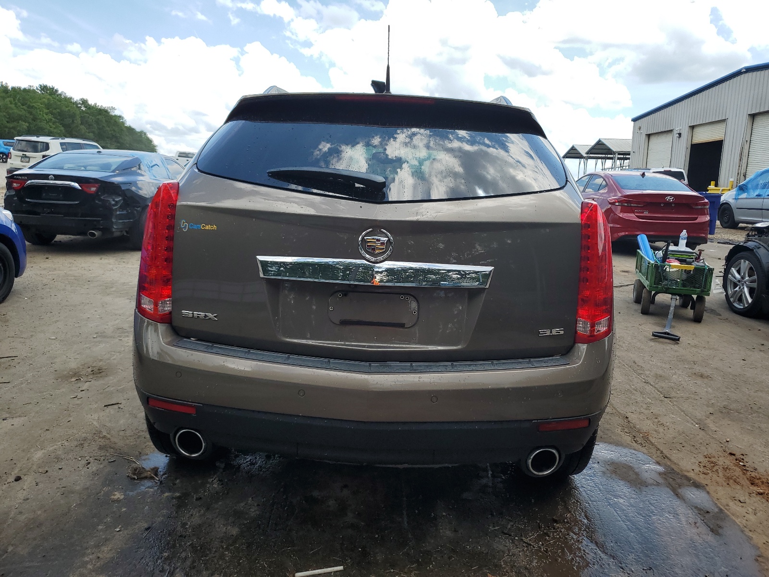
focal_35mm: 26
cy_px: 288
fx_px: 578
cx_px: 384
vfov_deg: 53.1
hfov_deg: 67.3
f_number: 1.5
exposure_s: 1/2000
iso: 50
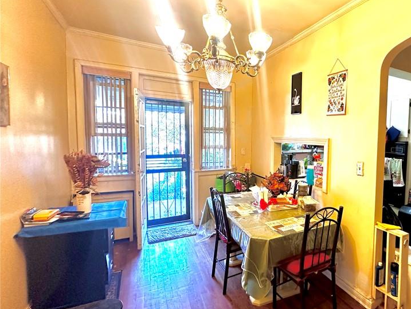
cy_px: 152
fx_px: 238
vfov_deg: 66.0
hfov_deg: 77.4
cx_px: 293
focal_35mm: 20
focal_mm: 2.22
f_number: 2.2
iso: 200
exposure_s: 1/60
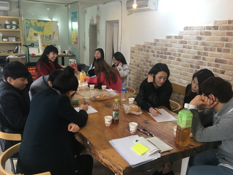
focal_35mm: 29
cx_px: 116
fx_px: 195
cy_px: 88
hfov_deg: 61.7
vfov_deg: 48.2
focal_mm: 4.15
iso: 80
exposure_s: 1/30
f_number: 2.2
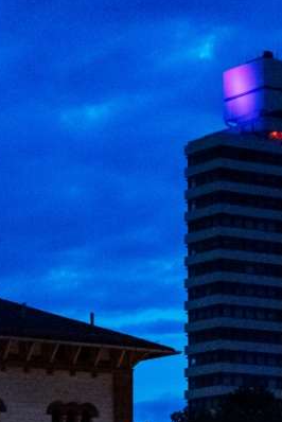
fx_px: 2111
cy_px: 505
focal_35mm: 180
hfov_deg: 7.6
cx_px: 330
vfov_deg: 11.2
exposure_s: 1/250
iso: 6400
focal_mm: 70
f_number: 2.8
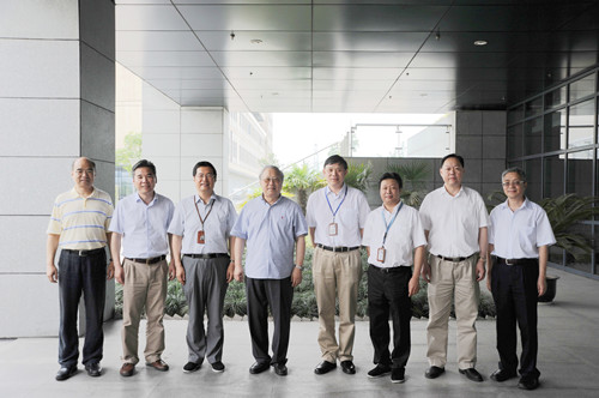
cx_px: 300
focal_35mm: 32
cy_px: 199
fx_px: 532
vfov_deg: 41.0
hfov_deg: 58.8
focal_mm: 32
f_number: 8
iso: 250
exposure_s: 1/250
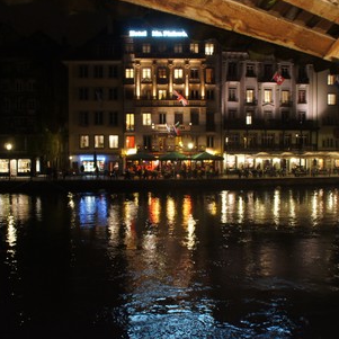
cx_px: 166
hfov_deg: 47.2
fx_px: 388
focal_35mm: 35
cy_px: 168
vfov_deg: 47.2
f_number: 3.5
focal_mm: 18
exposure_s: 1/30
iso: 3200
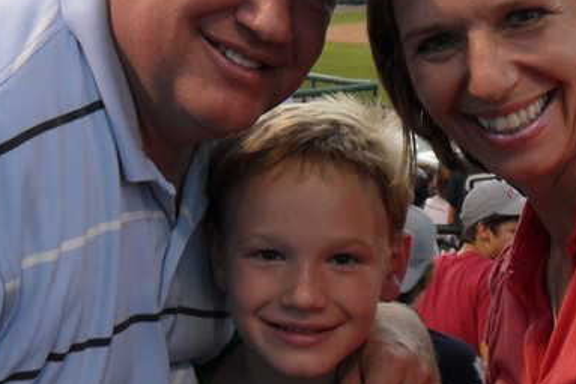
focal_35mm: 76
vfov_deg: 17.9
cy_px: 133
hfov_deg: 26.6
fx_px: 1215
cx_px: 322
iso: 120
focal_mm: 6.2
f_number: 2.8
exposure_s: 1/45
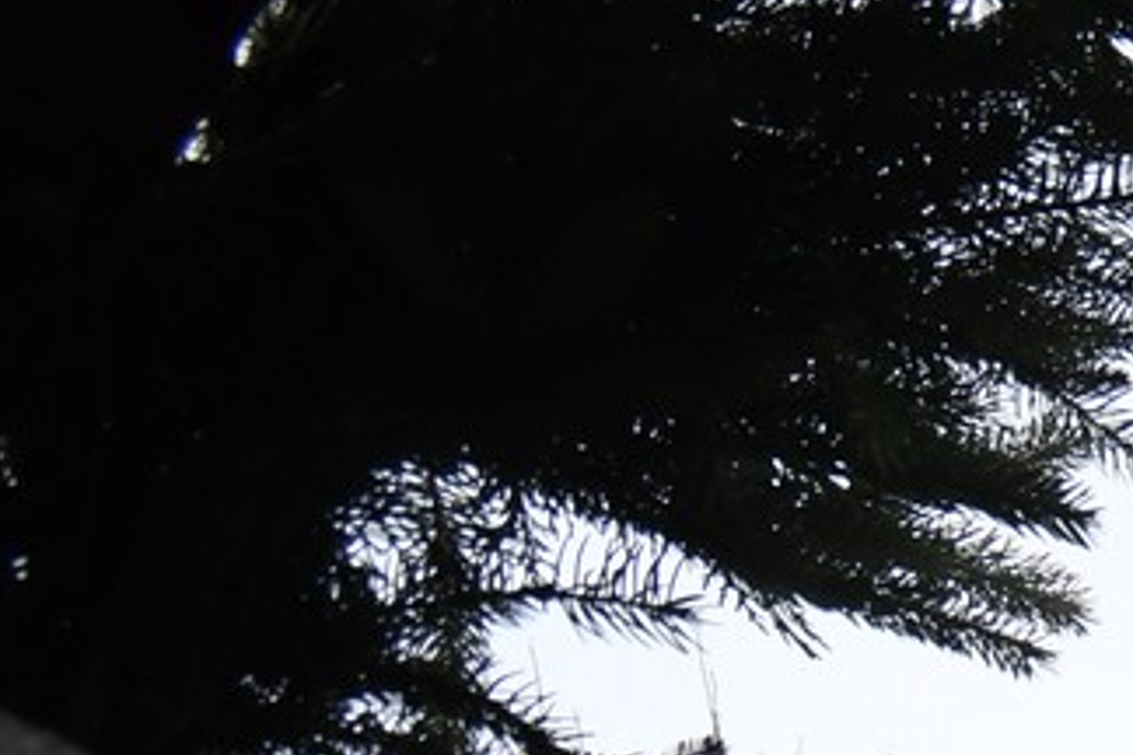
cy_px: 1645
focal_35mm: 74
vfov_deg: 14.3
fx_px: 2329
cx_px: 2549
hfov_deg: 16.3
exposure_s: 1/640
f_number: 4.5
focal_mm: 10
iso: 640
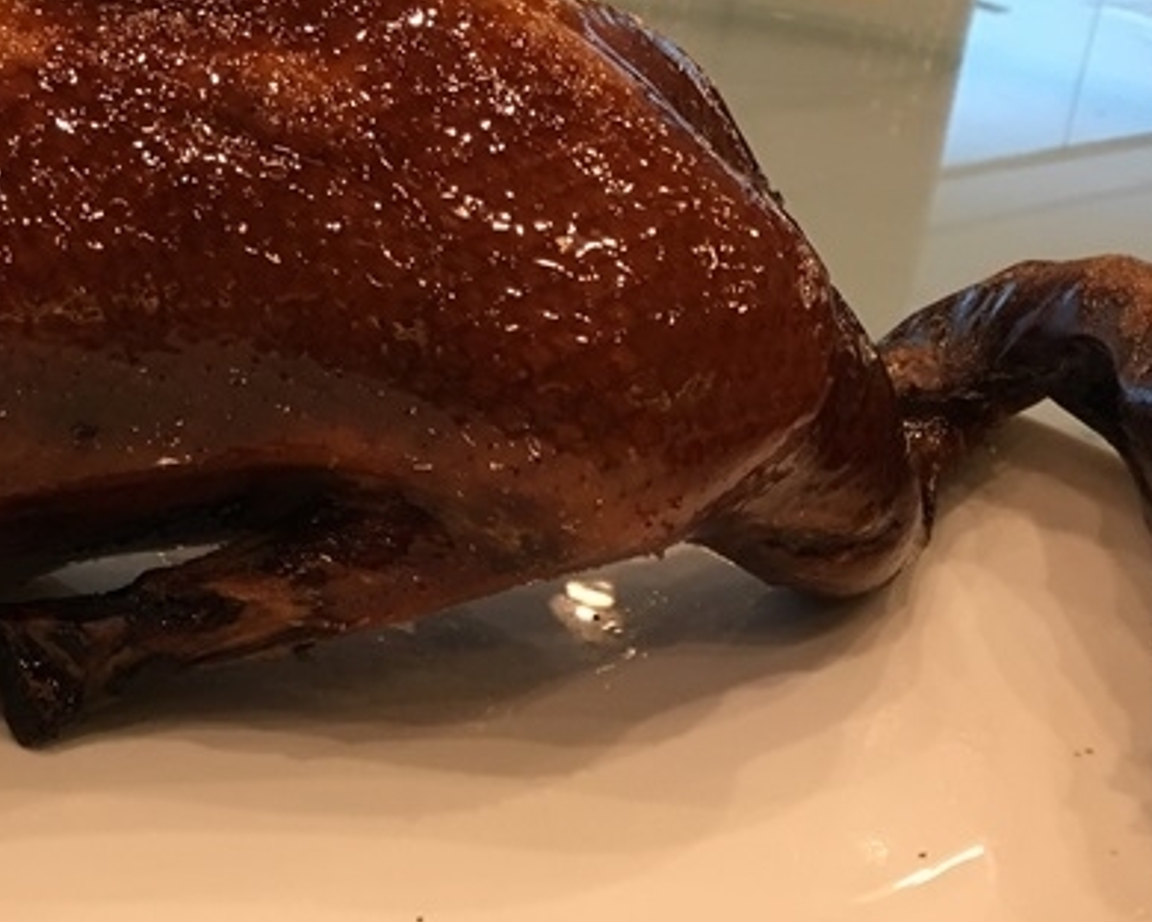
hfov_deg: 32.2
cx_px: 393
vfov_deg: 26.0
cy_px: 674
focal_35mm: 58
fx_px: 1977
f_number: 2.2
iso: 125
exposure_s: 1/30
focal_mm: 4.15
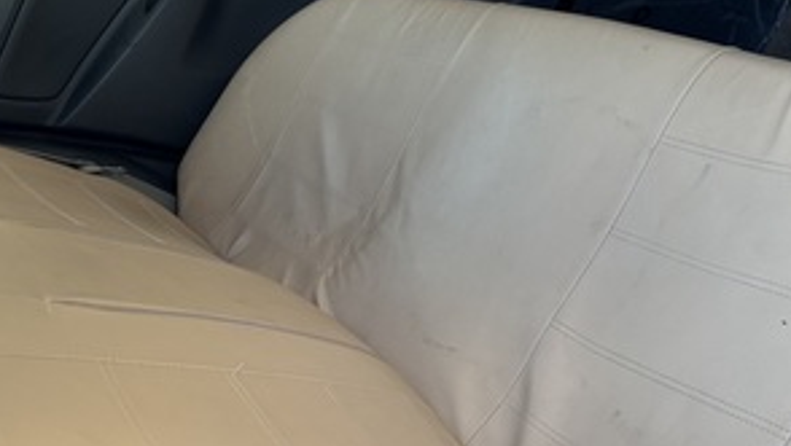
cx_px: 348
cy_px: 351
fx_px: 924
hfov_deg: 46.3
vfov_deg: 26.7
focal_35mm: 44
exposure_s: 1/117
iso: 125
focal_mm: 5.96
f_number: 1.6
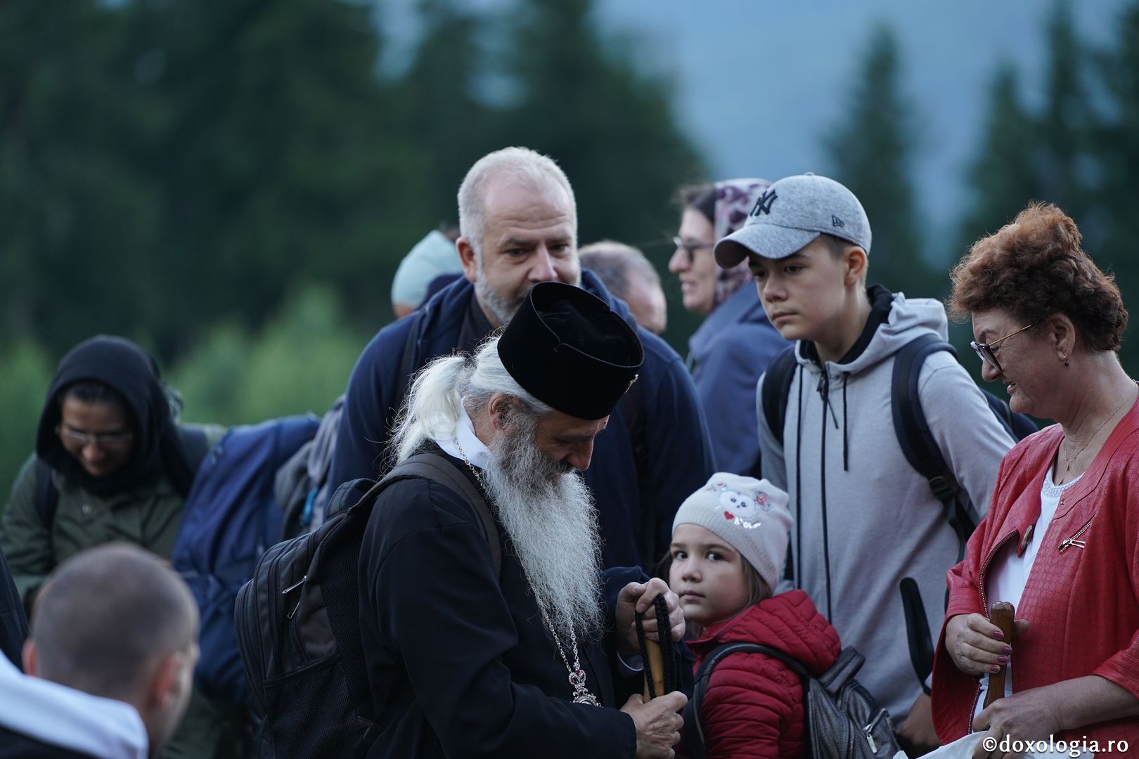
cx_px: 570
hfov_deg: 10.3
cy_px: 380
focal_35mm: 200
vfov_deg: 6.9
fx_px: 6327
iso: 640
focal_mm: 200
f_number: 2.8
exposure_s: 1/400
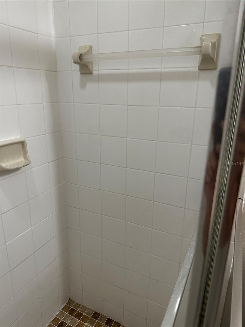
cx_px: 122
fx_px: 226
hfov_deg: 56.8
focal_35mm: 24
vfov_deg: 71.6
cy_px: 164
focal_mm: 6.86
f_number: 1.78
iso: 160
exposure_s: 1/60
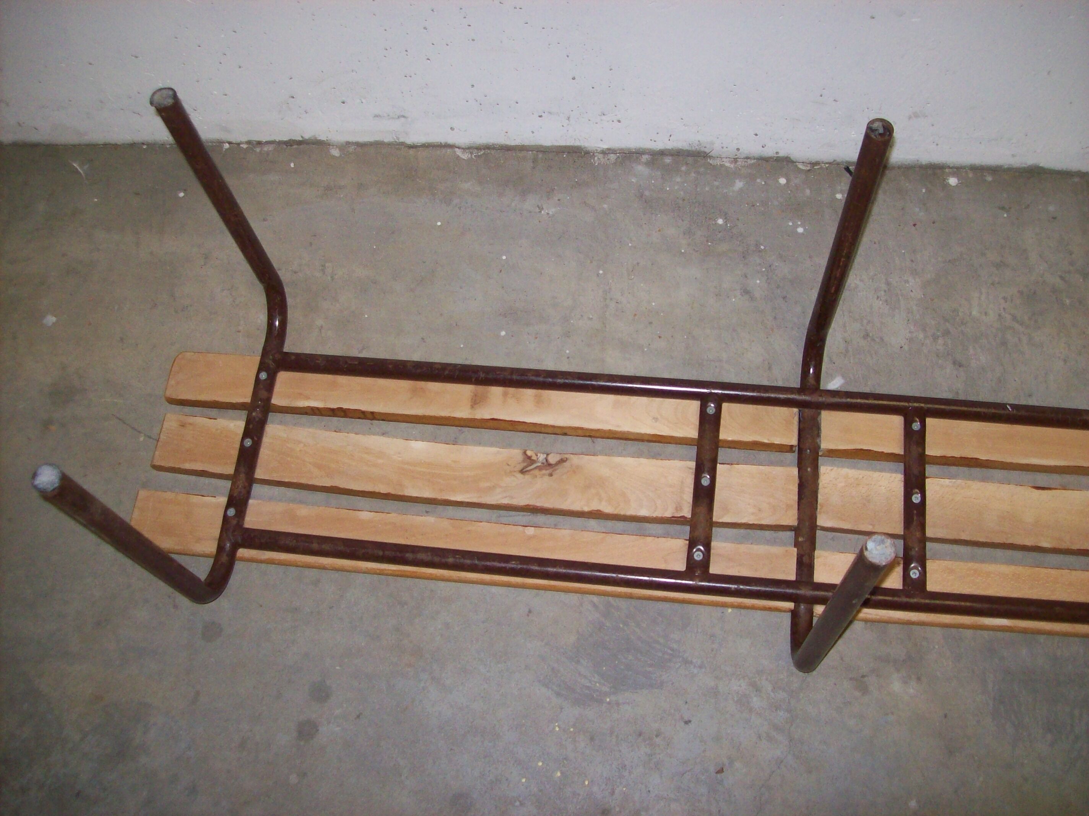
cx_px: 544
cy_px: 408
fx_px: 1132
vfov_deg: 39.6
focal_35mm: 36
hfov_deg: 51.4
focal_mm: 6
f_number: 2.7
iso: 200
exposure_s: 1/64
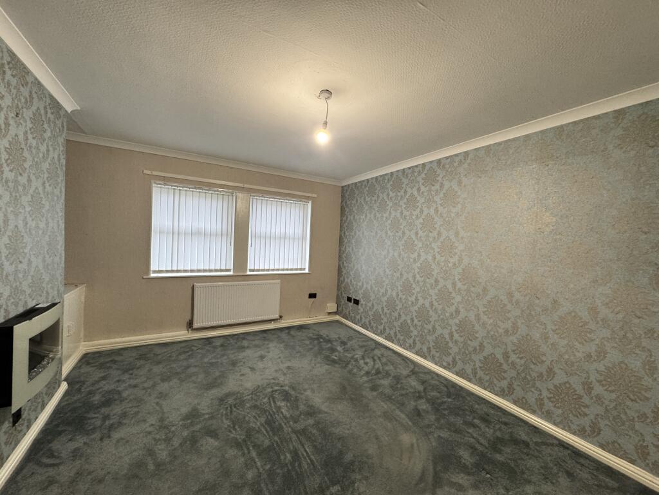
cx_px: 330
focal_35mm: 14
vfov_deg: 85.7
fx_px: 267
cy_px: 248
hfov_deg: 102.1
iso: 250
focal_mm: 2.22
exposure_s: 1/50
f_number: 2.2
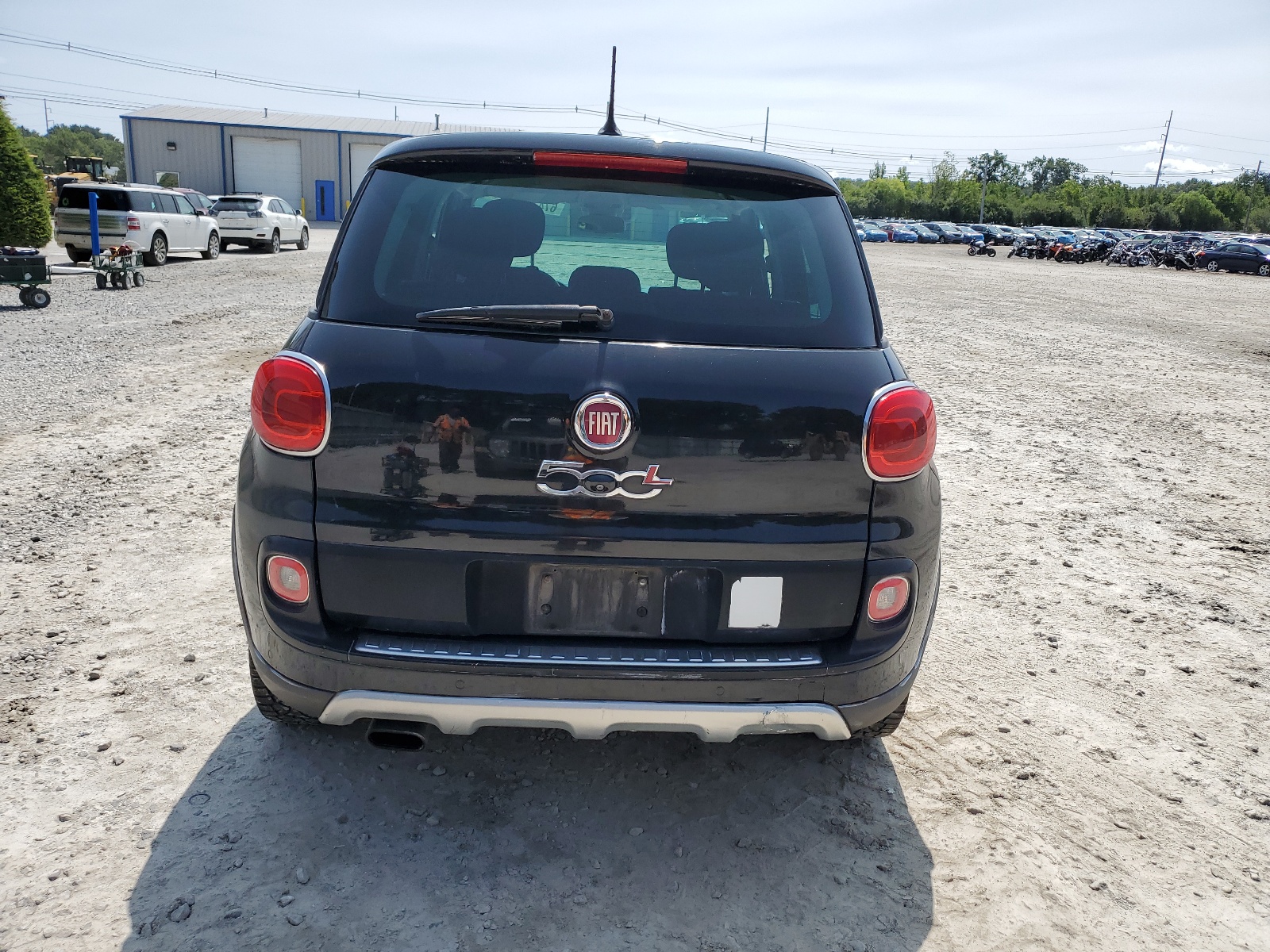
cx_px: 635
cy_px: 476
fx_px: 954
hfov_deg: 67.3
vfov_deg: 53.1
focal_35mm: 26
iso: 50
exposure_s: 1/3333
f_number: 1.5
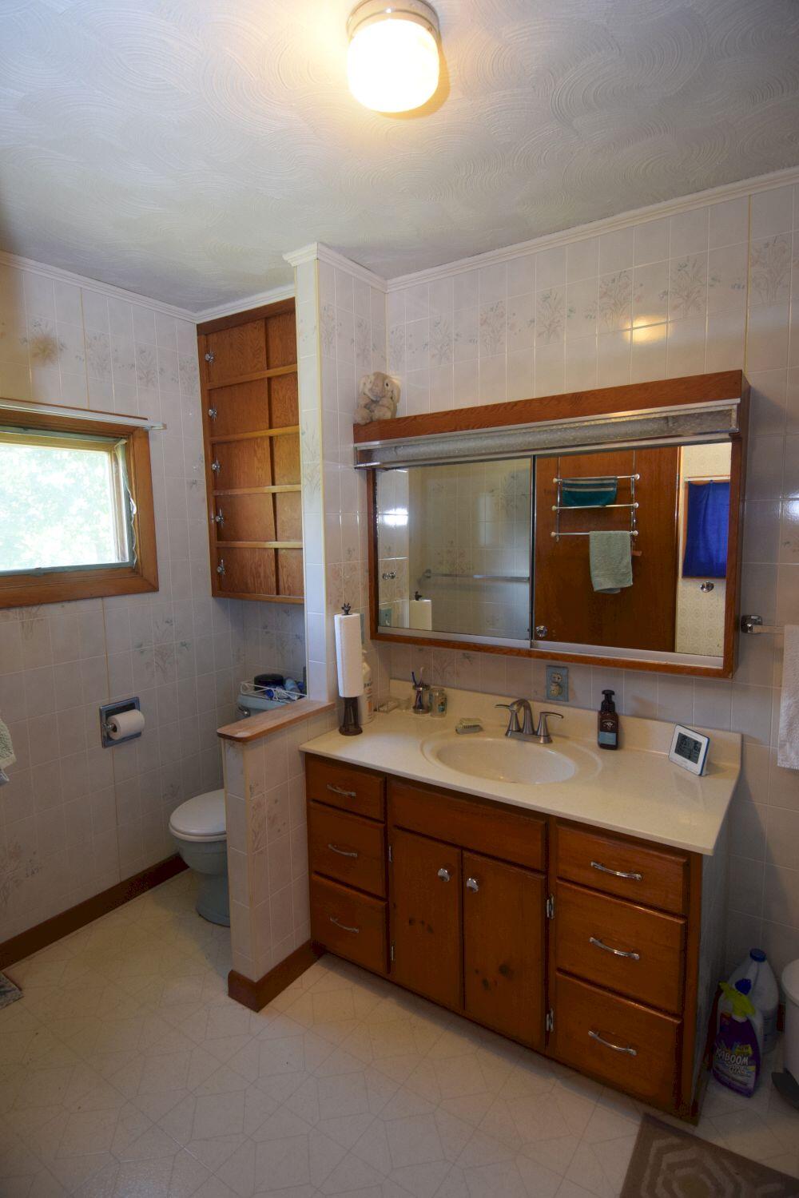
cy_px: 599
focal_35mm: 18
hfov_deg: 67.4
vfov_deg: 90.0
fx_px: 599
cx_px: 400
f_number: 4.5
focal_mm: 12
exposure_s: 1/80
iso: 800
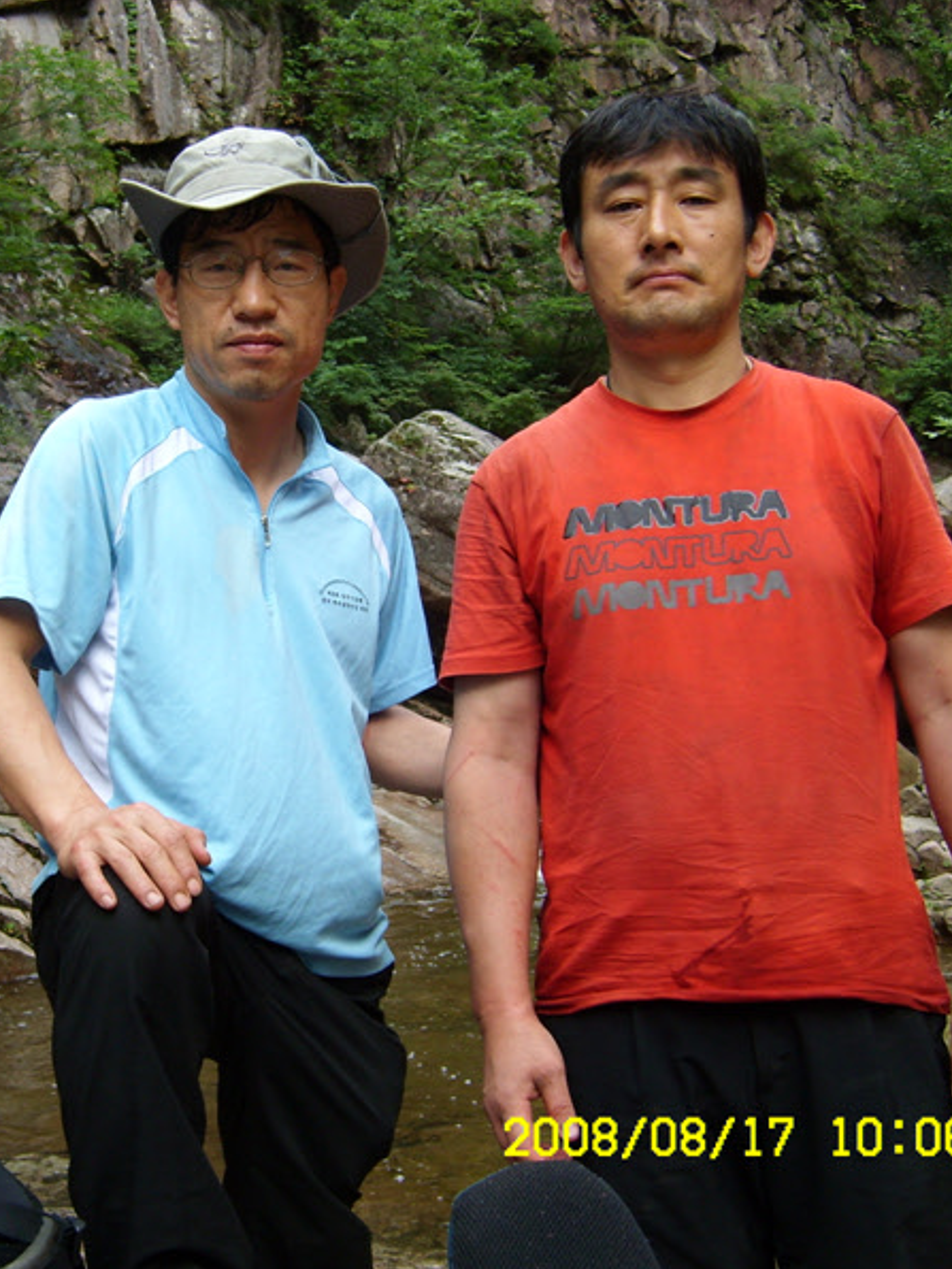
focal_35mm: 47
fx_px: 1723
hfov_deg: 30.5
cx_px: 262
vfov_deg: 40.4
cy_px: 634
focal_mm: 5.8
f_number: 2.8
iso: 50
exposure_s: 1/201
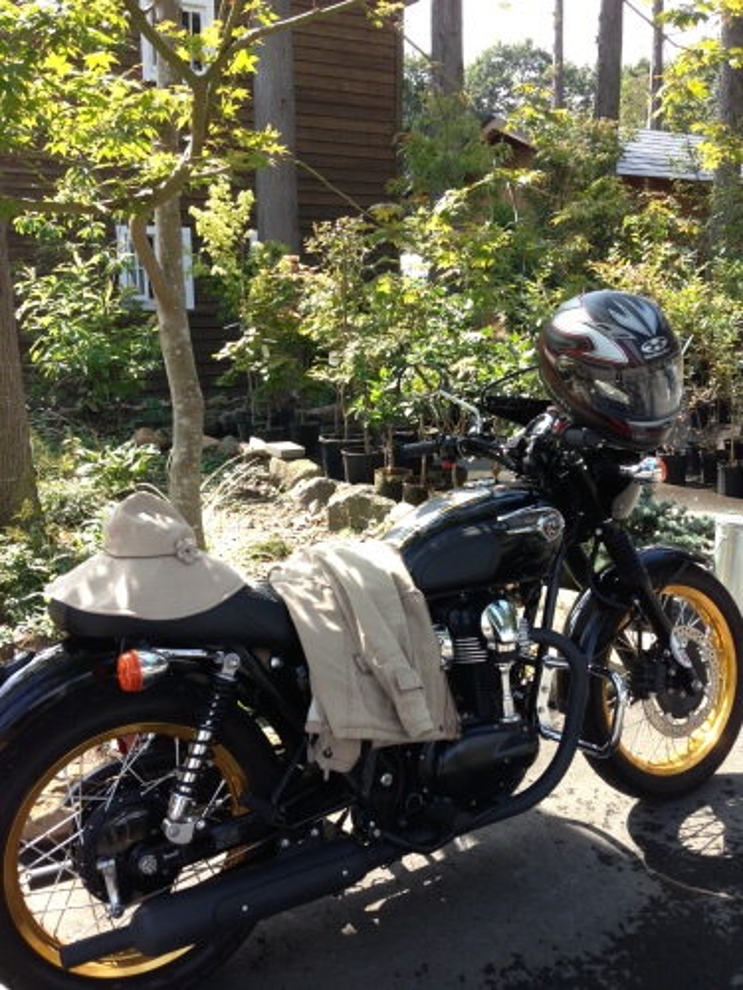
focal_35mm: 33
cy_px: 495
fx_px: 944
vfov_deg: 55.4
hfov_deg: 42.9
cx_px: 372
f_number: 2.4
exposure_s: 1/321
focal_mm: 4.13
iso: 64
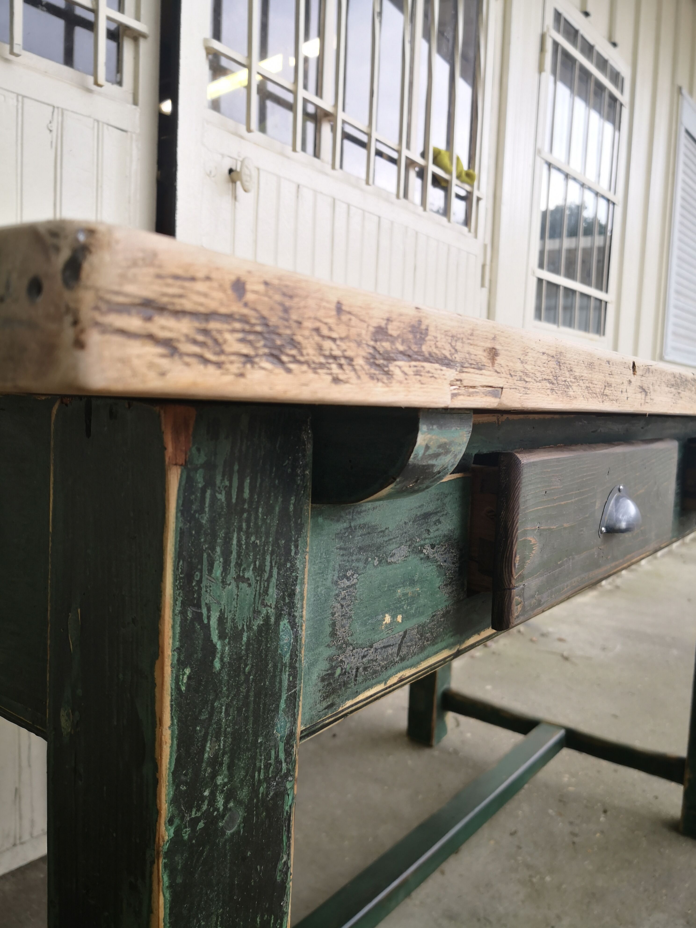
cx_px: 348
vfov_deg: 65.3
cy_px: 464
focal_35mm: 27
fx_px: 724
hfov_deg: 51.4
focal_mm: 3.95
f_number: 1.6
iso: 64
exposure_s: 1/100
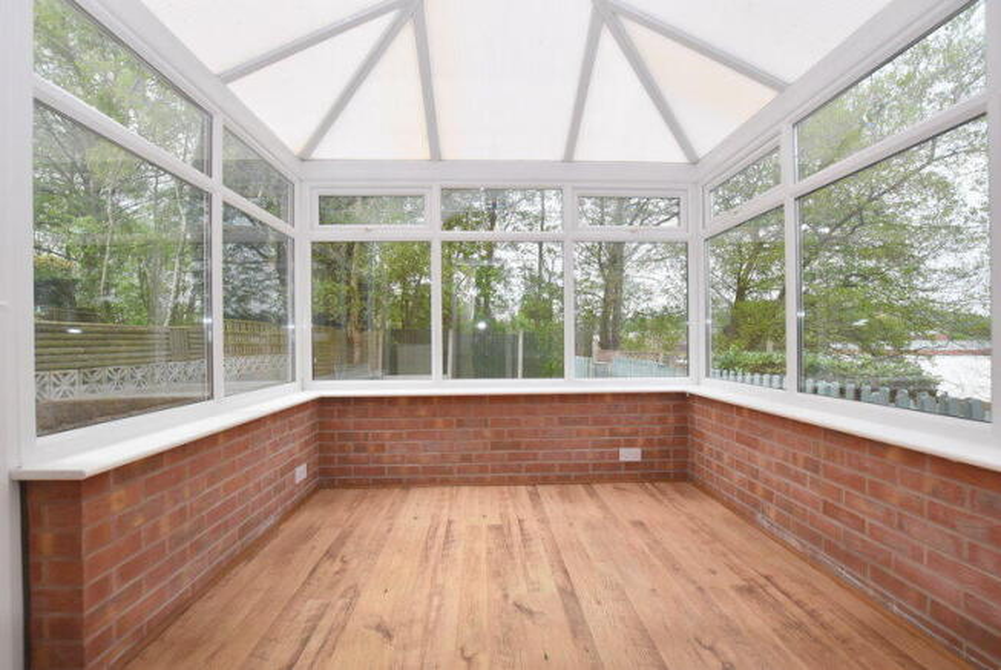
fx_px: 418
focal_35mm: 15
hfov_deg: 100.3
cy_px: 335
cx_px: 500
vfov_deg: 77.5
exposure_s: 1/400
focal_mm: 10
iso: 800
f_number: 8
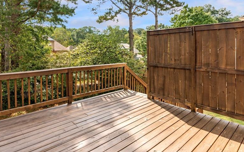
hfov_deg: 77.1
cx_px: 118
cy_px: 48
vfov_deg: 51.8
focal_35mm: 23
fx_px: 153
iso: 400
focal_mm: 17
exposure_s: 1/500
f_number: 8
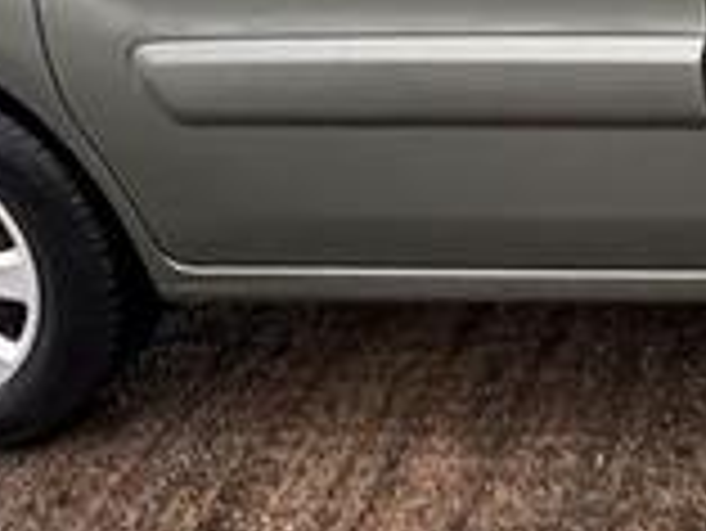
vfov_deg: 16.1
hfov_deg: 21.8
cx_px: 935
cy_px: -374
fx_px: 1633
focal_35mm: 80
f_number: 2.2
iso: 64
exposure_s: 1/99
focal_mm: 2.22
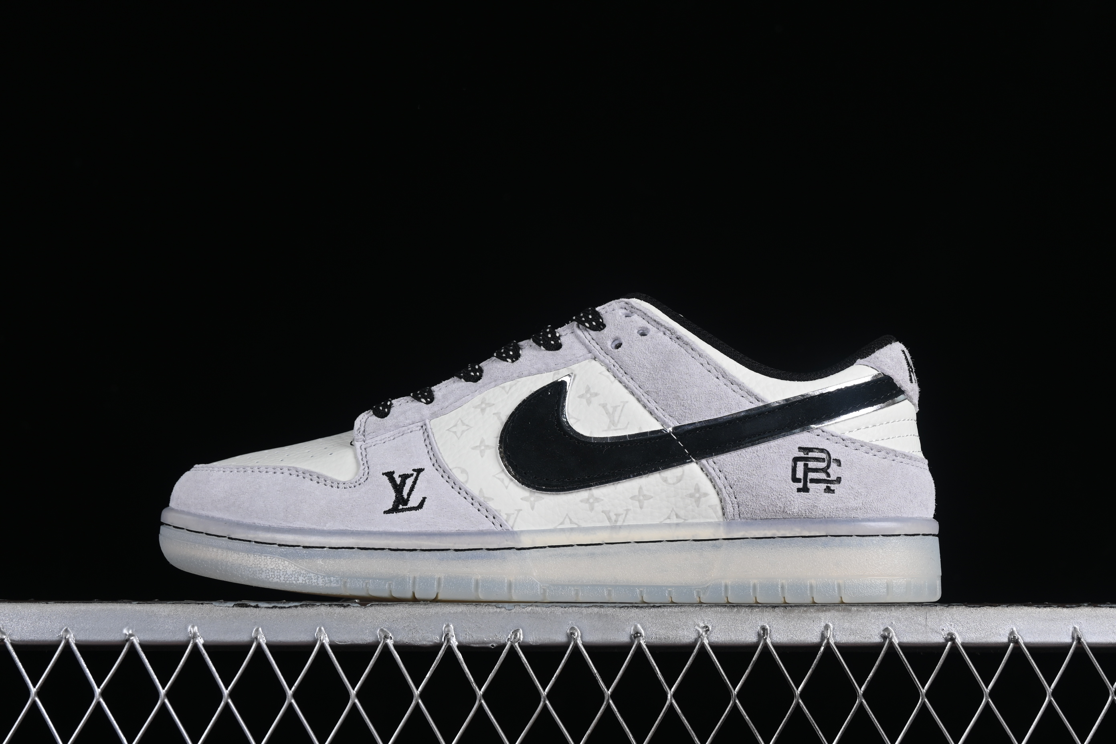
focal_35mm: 75
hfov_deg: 27.0
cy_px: 372
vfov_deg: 18.2
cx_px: 558
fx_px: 2325
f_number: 8
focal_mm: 50
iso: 160
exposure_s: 1/80
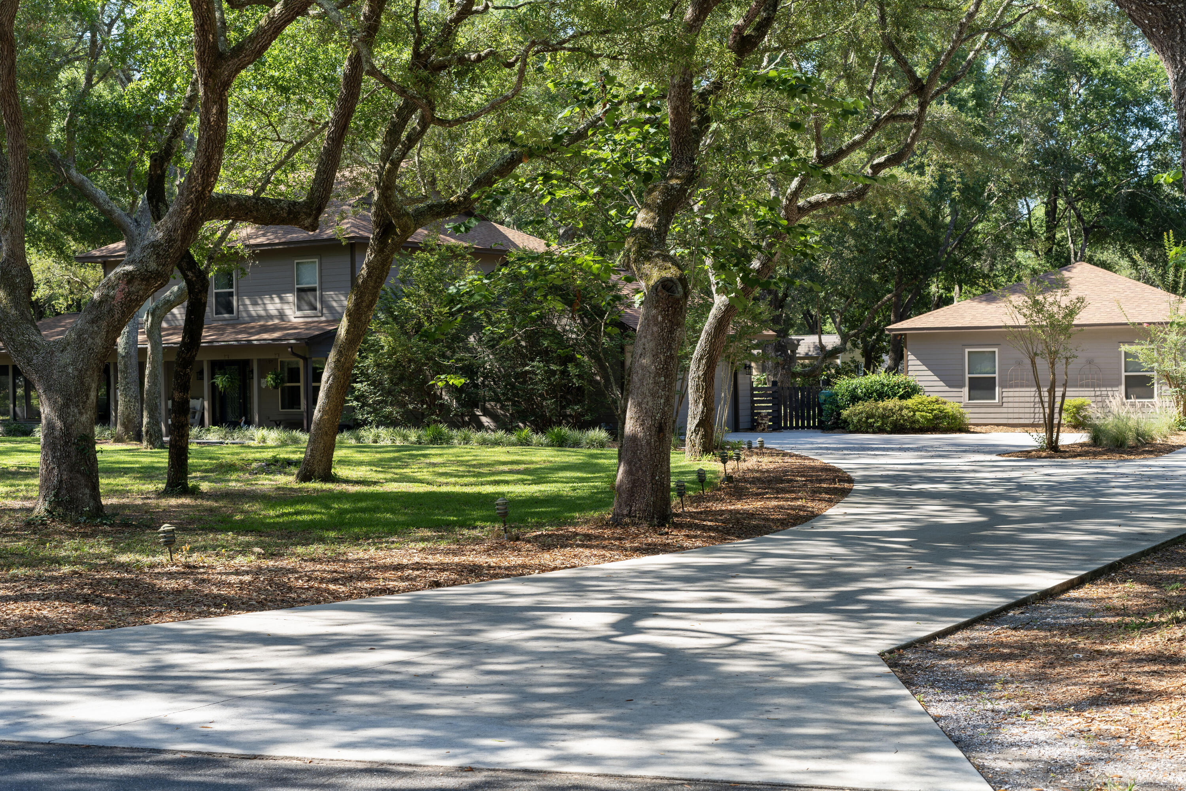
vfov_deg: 27.0
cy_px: 396
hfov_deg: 39.6
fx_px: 1647
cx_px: 593
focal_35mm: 50
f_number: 7.1
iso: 100
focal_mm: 50
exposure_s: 1/50
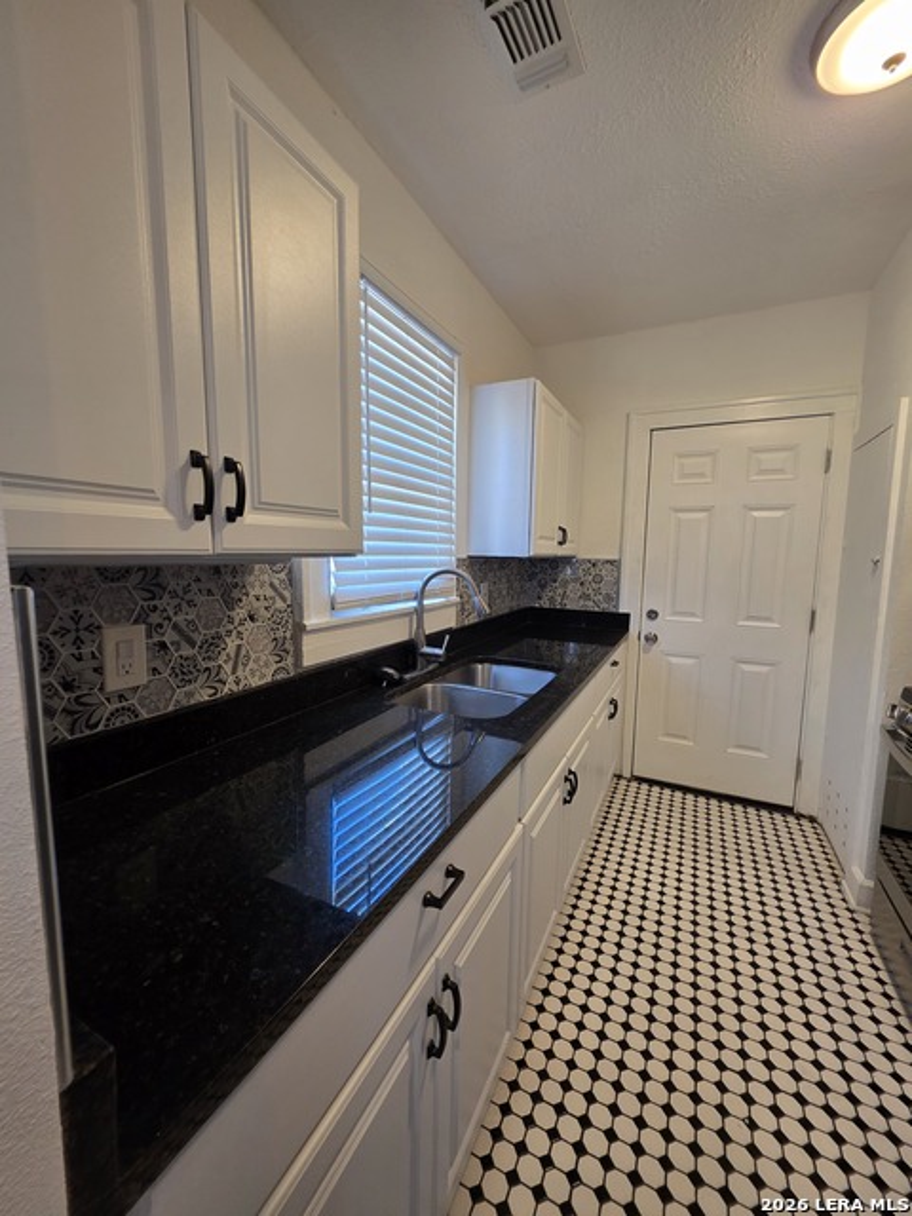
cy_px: 608
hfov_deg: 89.9
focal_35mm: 13
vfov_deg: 106.2
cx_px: 456
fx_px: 457
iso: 160
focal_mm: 2.2
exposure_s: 1/120
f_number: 1.9
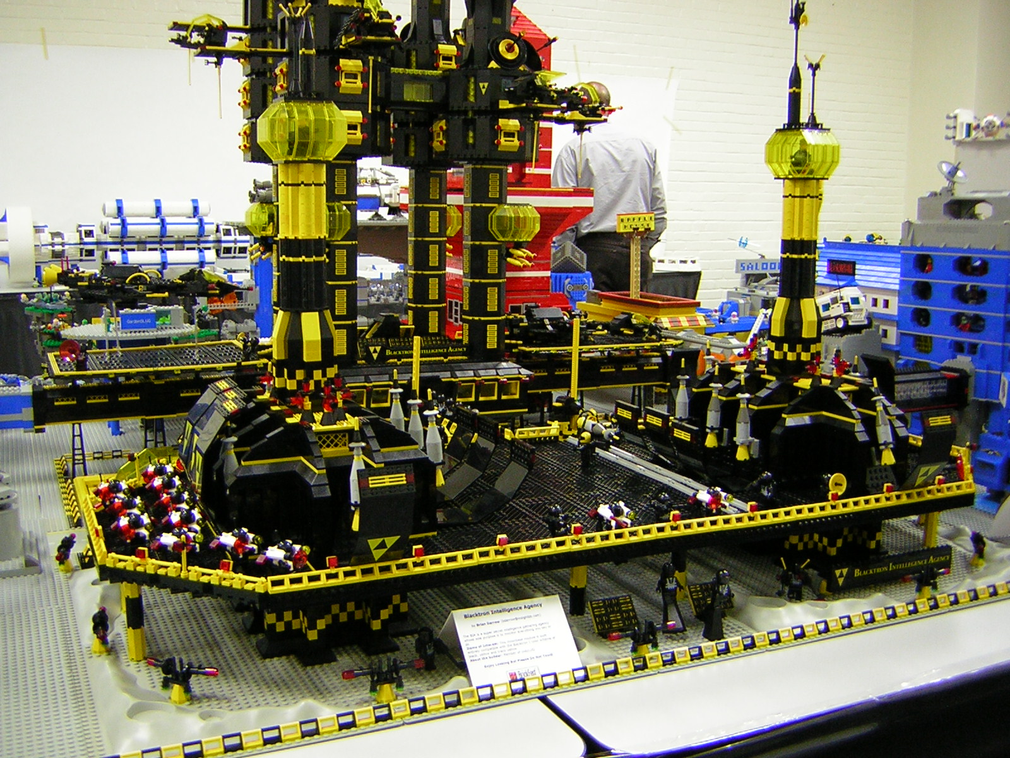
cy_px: 379
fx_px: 1050
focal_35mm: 36
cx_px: 505
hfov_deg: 51.4
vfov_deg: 39.7
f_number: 2.6
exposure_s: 1/5.7
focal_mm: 4.7
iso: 80
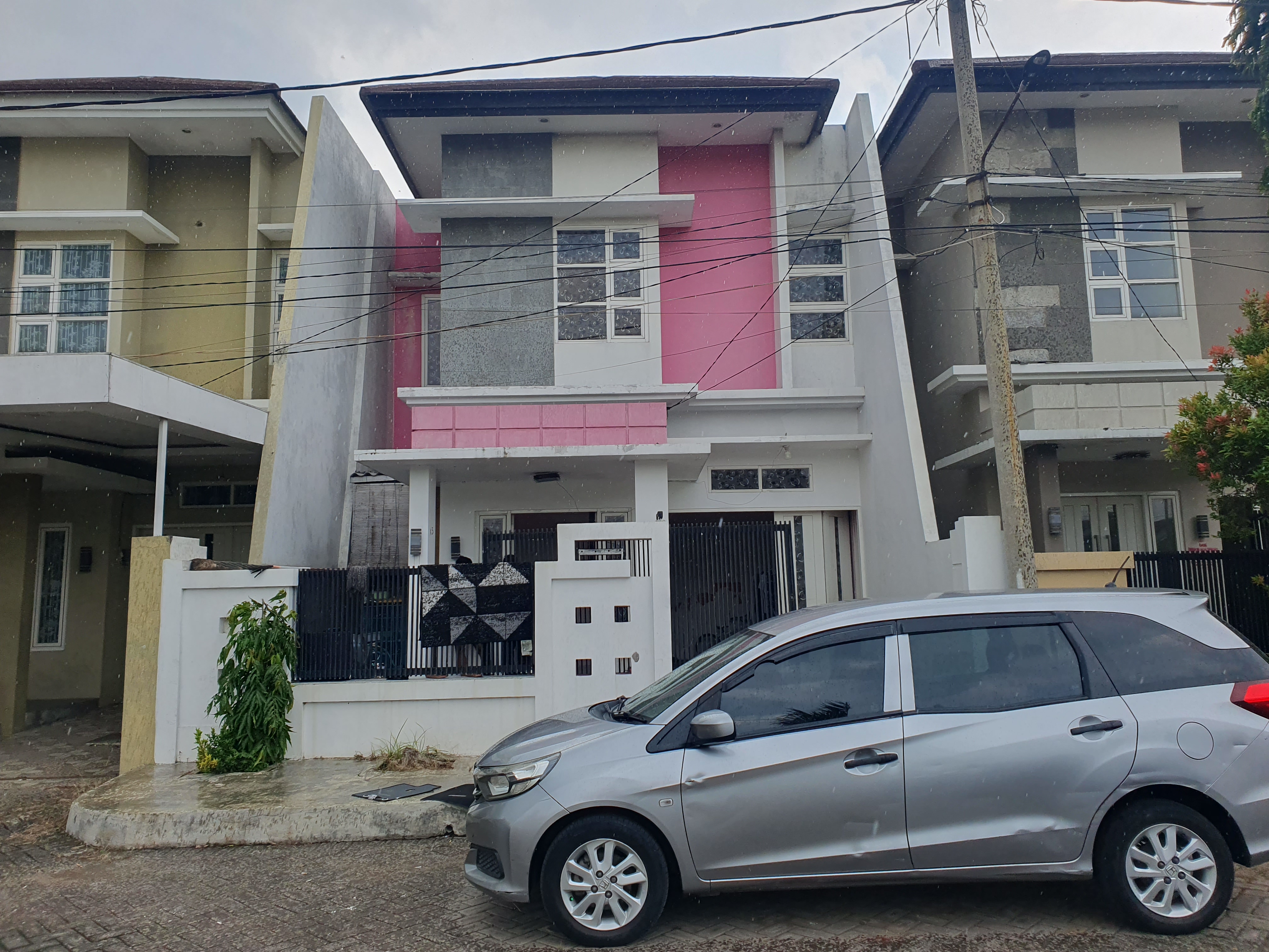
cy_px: 476
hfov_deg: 67.3
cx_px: 634
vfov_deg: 53.1
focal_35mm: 26
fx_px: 953
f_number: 2.4
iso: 50
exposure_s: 1/1236
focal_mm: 4.32
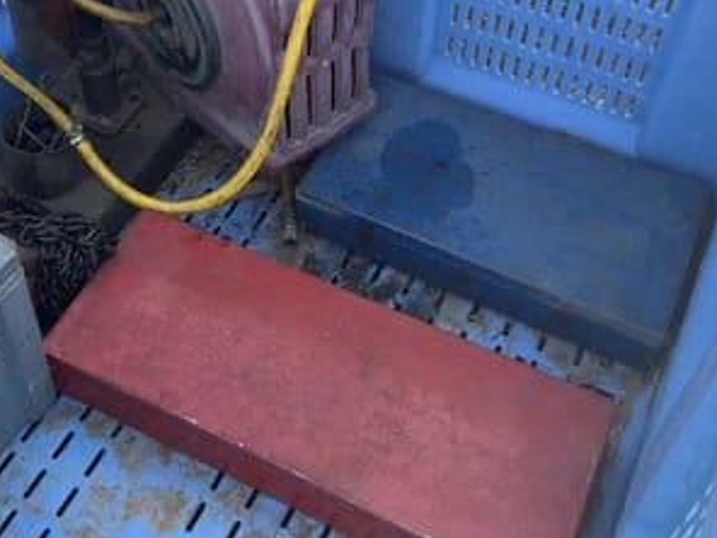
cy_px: 161
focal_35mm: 49
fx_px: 1015
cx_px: 281
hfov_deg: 38.7
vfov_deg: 29.4
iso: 25
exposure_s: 1/122
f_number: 1.8
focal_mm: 3
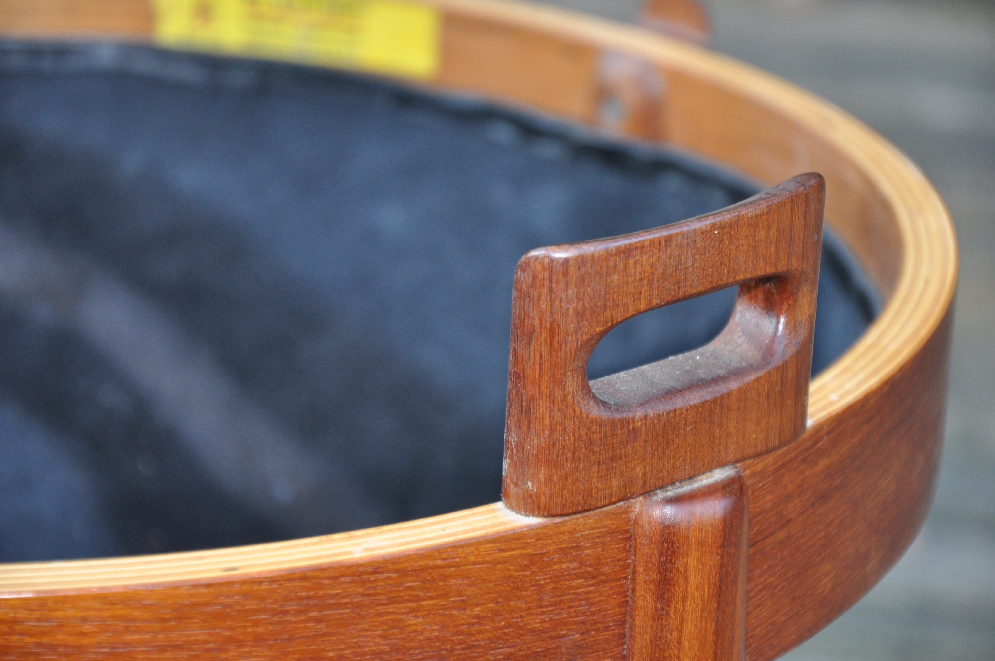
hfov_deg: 13.1
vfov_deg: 8.7
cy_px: 330
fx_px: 4348
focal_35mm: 158
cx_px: 498
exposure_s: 1/60
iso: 500
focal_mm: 105
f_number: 5.6
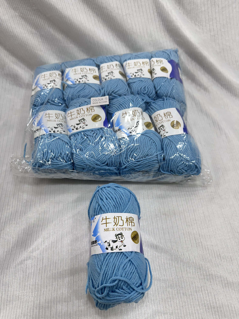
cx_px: 120
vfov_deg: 71.6
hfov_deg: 56.8
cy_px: 160
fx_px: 221
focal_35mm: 24
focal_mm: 6.86
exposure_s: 1/100
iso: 125
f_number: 1.78
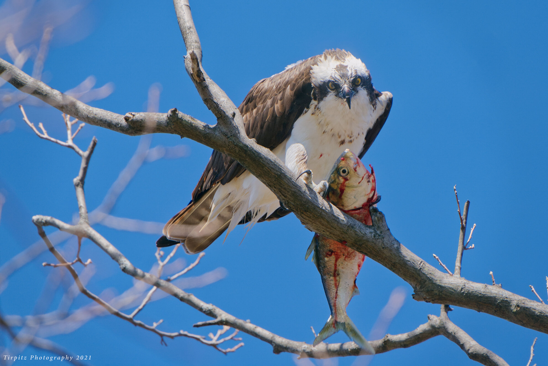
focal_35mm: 840
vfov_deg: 1.6
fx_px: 12793
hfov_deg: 2.5
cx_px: 274
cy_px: 183
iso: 320
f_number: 9
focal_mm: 840
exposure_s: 1/500
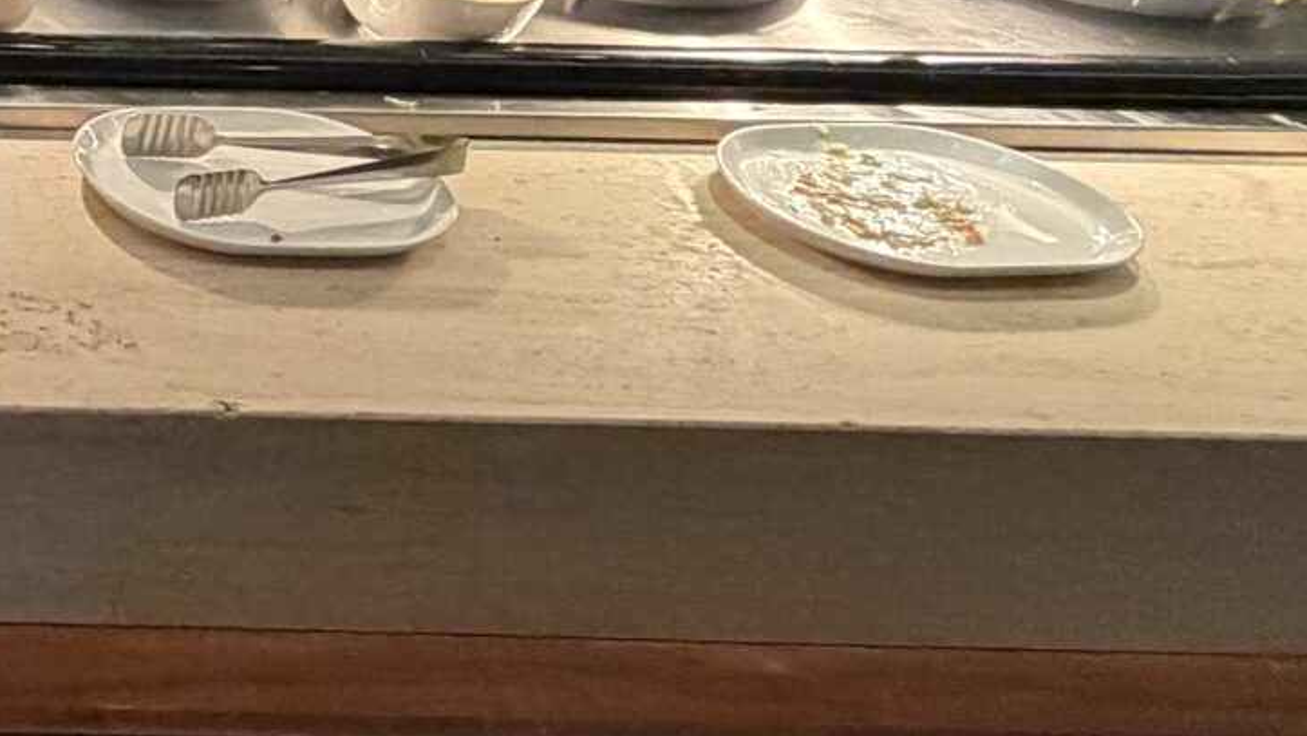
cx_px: -741
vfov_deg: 21.5
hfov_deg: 26.0
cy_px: 16
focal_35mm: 54
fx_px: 1872
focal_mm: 2.22
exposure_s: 1/60
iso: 400
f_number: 2.2
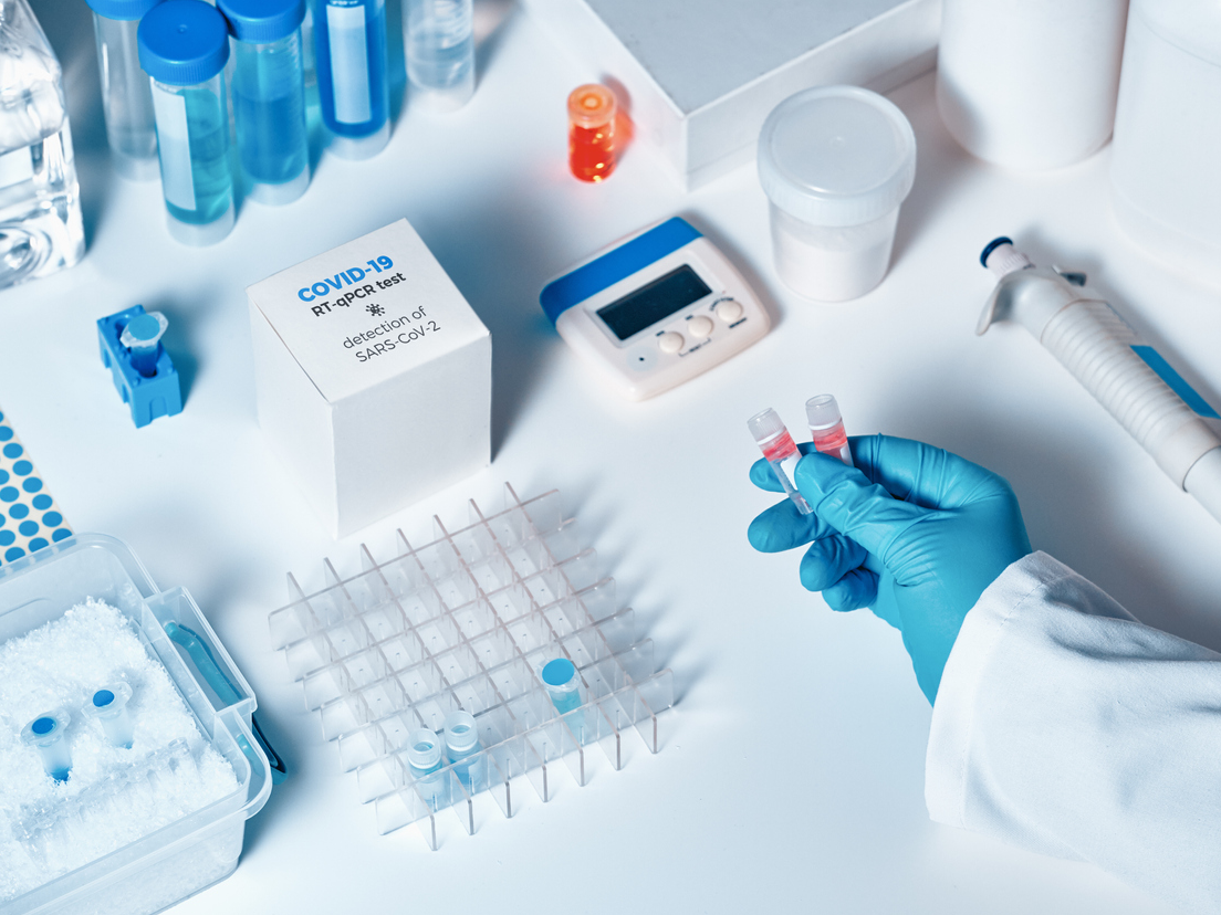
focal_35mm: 131
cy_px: 455
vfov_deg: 11.3
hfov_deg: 15.1
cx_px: 646
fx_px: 4621
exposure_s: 1/10
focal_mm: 80
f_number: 5
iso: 800
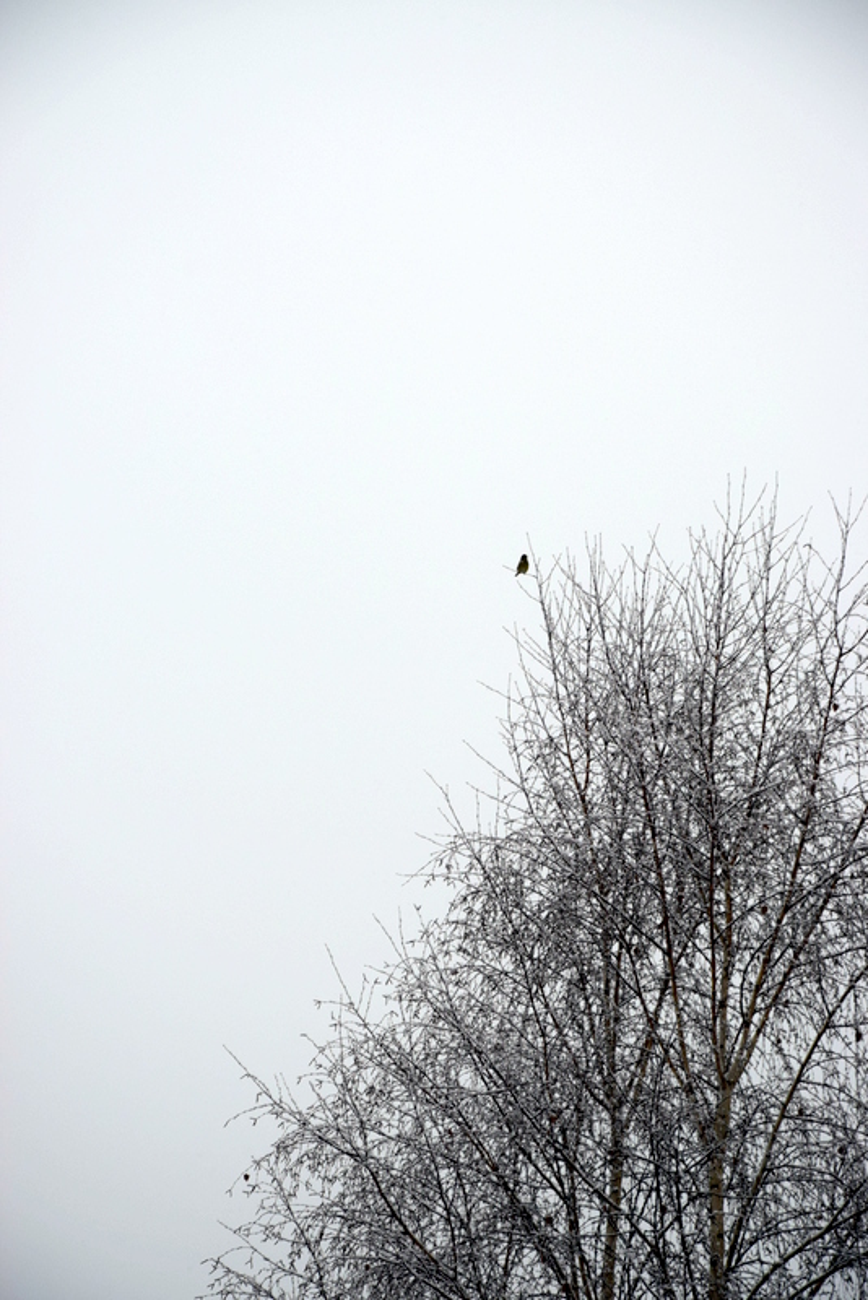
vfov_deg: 13.0
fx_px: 5691
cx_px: 434
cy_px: 650
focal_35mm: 158
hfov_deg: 8.7
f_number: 9
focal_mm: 105
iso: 400
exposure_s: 1/125
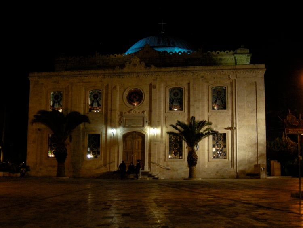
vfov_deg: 30.9
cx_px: 152
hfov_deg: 40.4
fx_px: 412
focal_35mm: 47
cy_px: 114
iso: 400
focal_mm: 10.1
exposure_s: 1/11.5
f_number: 3.1
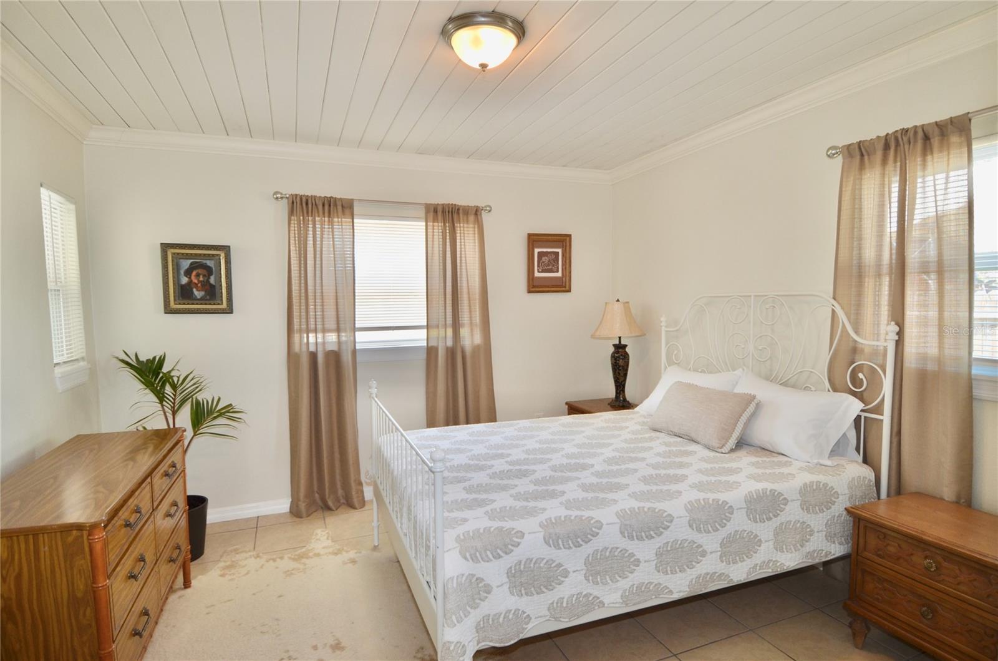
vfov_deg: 67.1
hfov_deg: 90.1
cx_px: 499
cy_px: 330
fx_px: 498
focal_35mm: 18
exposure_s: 1/60
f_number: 4
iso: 360
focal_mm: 12
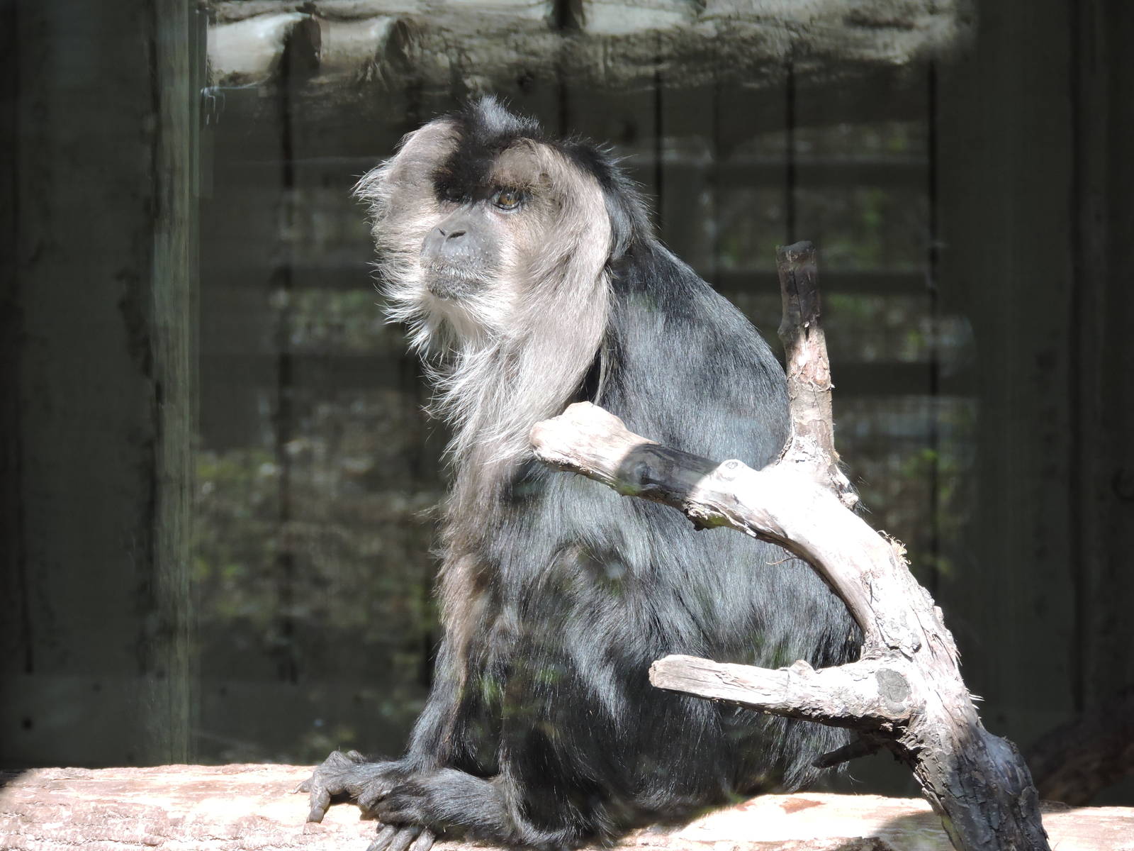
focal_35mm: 275
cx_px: 567
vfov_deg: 5.4
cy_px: 426
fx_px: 9009
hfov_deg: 7.2
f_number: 4.7
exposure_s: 1/200
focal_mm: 49.1
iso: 250
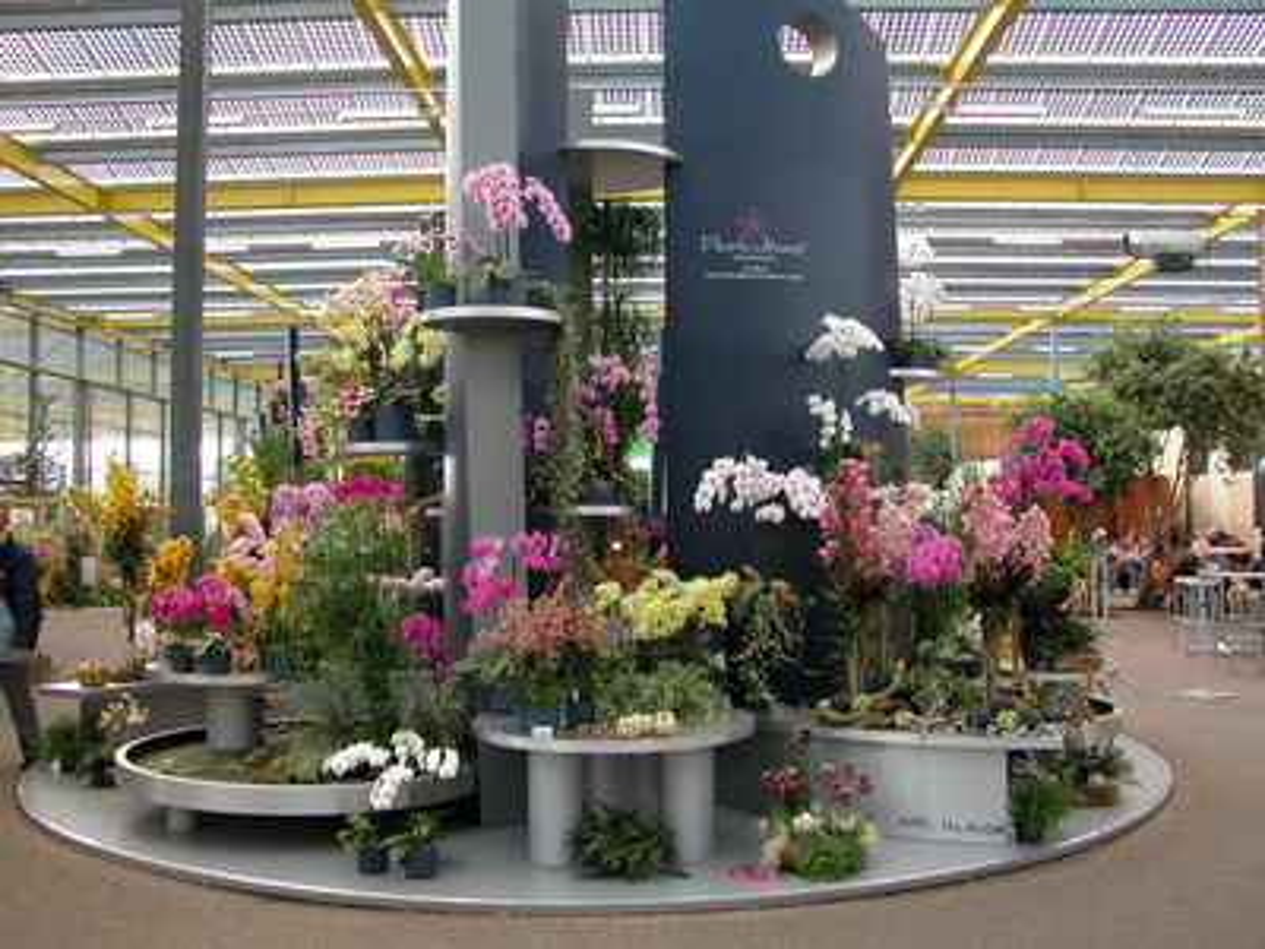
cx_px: 632
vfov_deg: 41.8
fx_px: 1242
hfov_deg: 54.0
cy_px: 474
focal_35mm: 34
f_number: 2.8
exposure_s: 1/46.4
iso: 100
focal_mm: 8.9
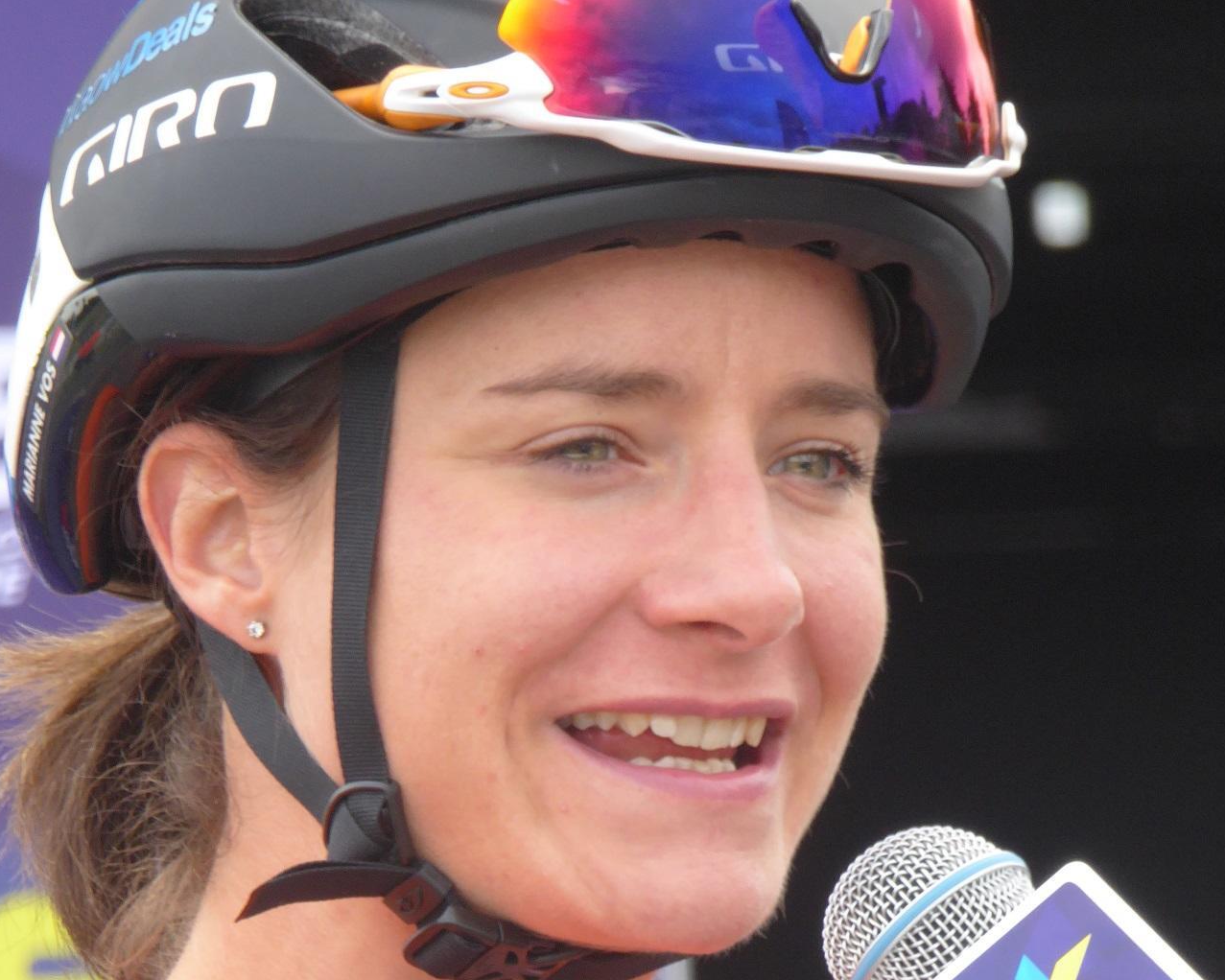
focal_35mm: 1105
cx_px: 625
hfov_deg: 1.8
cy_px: 782
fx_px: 40068
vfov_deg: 1.4
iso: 160
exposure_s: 1/125
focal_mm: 121.5
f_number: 6.3
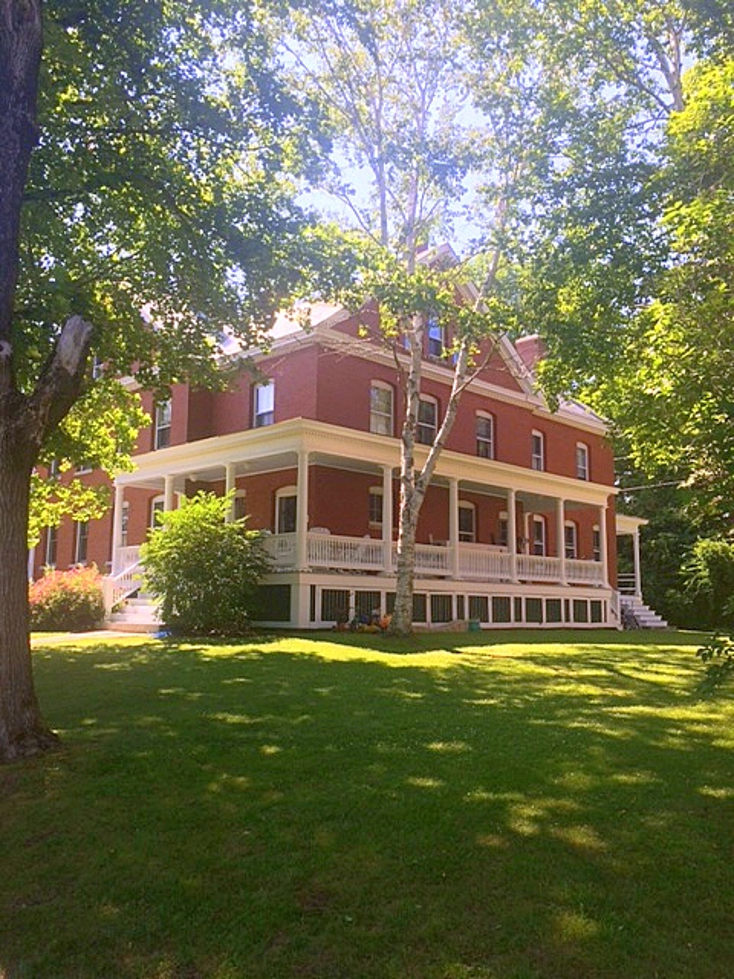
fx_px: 820
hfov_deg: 48.2
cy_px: 490
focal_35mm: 29
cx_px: 367
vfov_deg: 61.7
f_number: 2.2
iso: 32
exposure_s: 1/494
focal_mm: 4.15
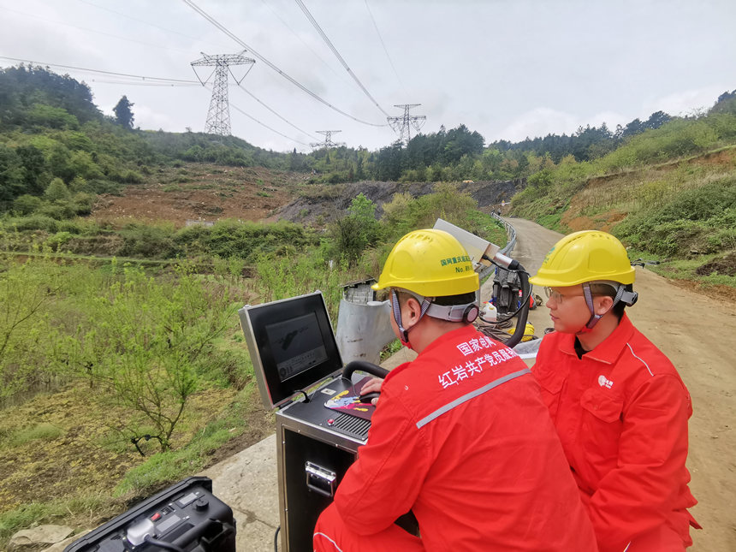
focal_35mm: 17
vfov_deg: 74.7
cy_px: 276
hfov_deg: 91.0
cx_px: 368
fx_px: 361
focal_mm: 2.26
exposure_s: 1/1110
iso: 50
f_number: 2.2
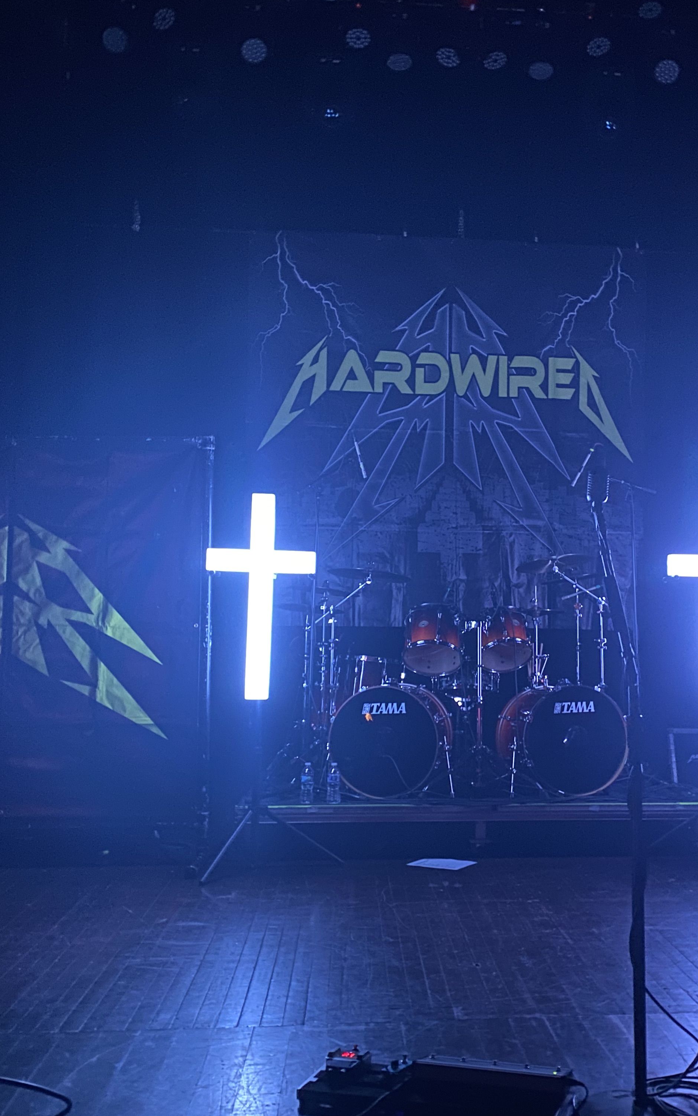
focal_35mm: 37
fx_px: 1126
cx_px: 482
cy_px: 558
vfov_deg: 52.7
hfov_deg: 34.0
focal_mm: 4.25
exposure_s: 1/9
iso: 500
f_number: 1.8
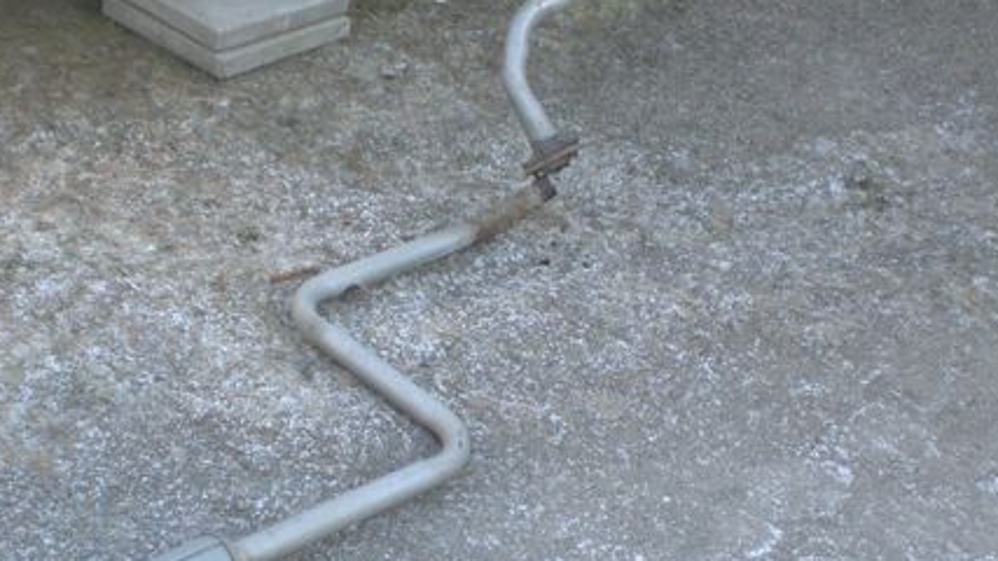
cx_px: 414
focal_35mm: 62
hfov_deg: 33.8
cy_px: 439
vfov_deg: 19.2
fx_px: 1640
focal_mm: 6.3
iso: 100
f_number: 3.1
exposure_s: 1/100
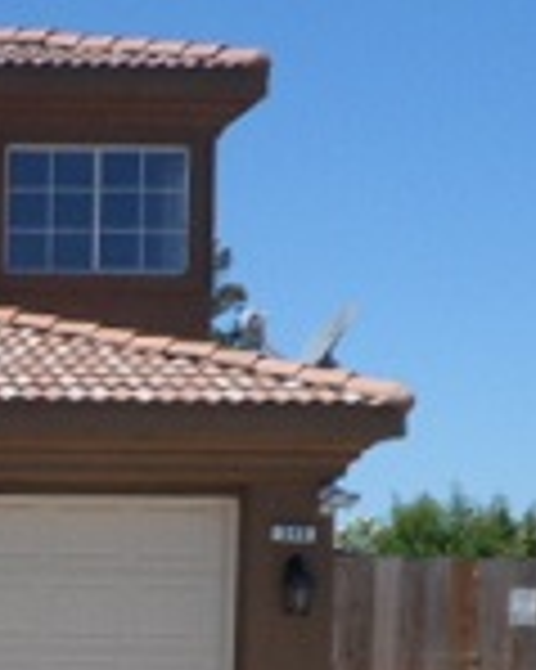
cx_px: -464
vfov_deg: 16.4
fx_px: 2243
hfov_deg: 12.3
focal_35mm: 113
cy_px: 787
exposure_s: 1/180
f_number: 9.2
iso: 80
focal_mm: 4.9
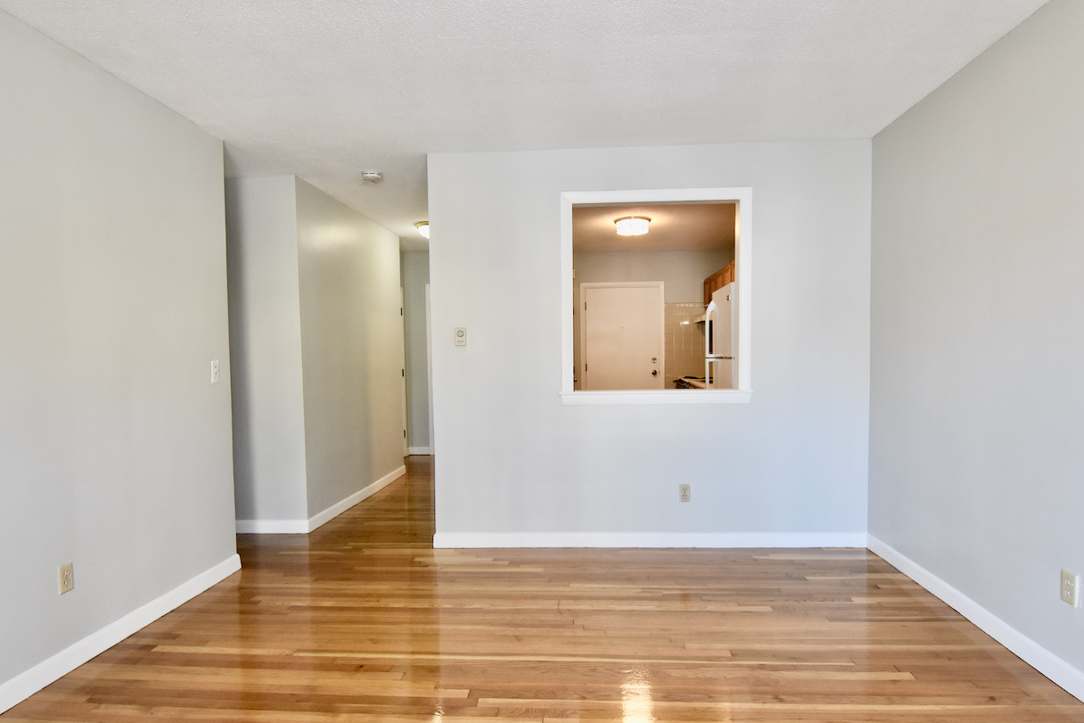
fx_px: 618
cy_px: 374
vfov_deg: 60.6
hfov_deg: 82.5
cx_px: 555
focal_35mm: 21
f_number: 4.5
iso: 800
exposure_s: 1/80
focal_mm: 13
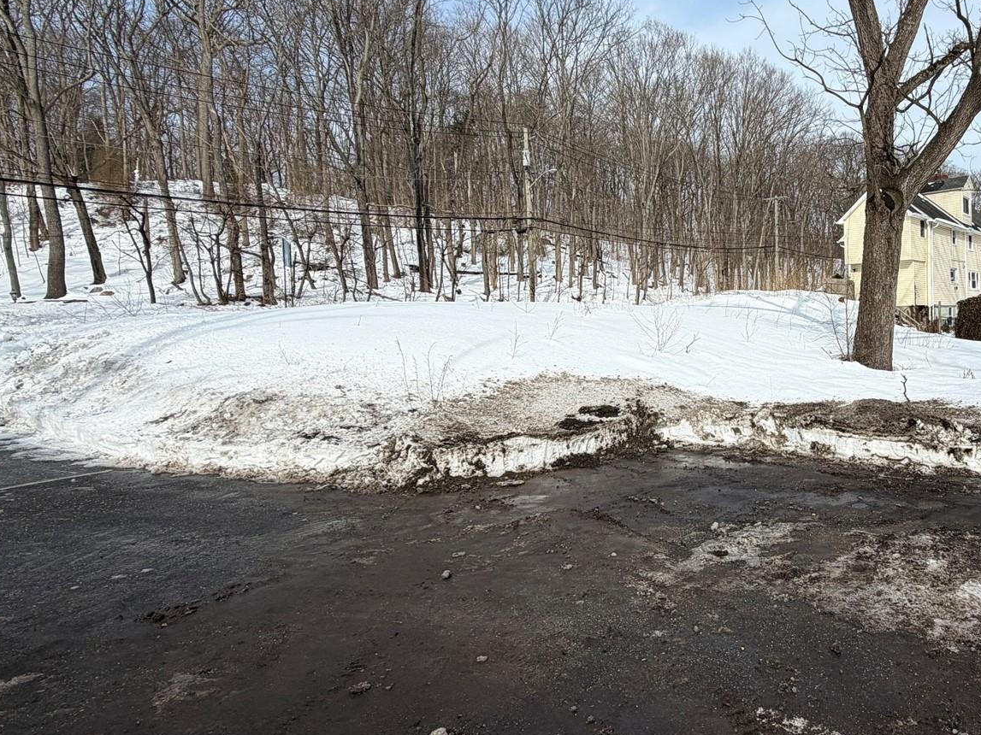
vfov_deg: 54.8
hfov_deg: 65.8
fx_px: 708
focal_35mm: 25
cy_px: 350
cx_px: 716
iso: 20
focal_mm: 2.22
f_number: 2.2
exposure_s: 1/970
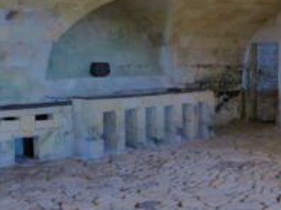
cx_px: 239
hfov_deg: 28.6
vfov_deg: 22.2
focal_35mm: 66
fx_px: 535
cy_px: 93
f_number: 2.8
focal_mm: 5.8
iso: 500
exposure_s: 1/25
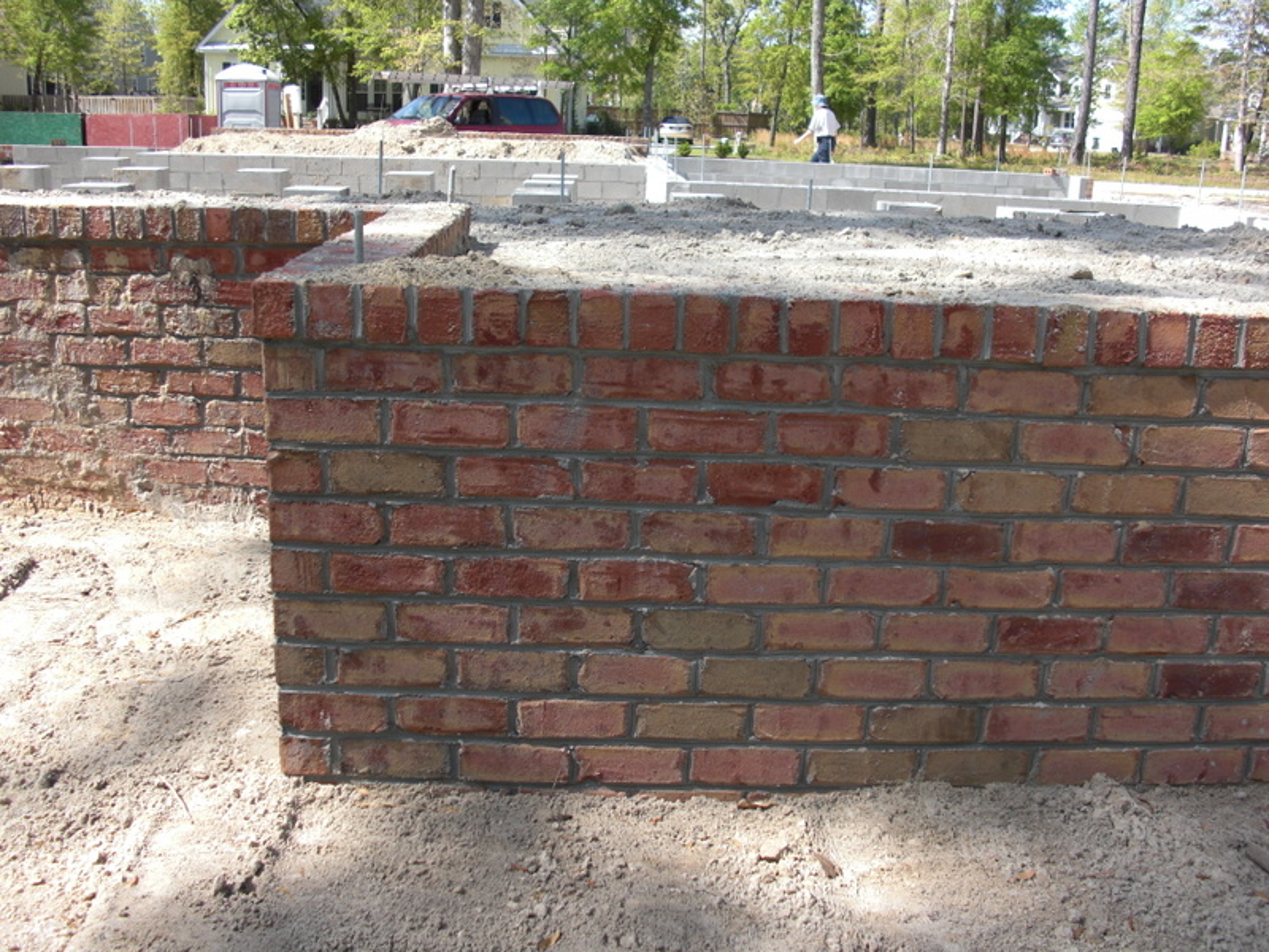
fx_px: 1320
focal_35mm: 36
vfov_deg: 39.7
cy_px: 476
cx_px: 634
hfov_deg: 51.4
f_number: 2.8
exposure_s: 1/320
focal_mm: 6.3
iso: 50
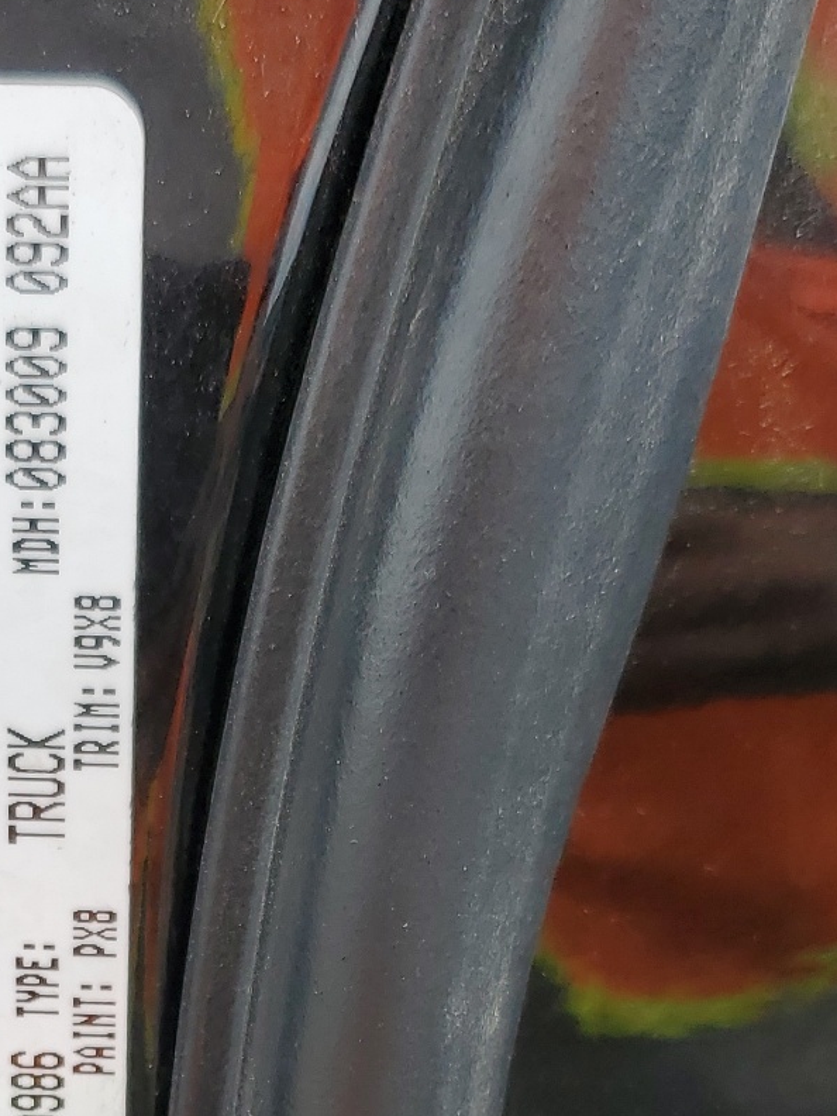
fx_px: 2257
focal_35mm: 70
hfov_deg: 20.5
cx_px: 54
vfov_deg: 26.5
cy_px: 1076
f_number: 1.5
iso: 50
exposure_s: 1/435
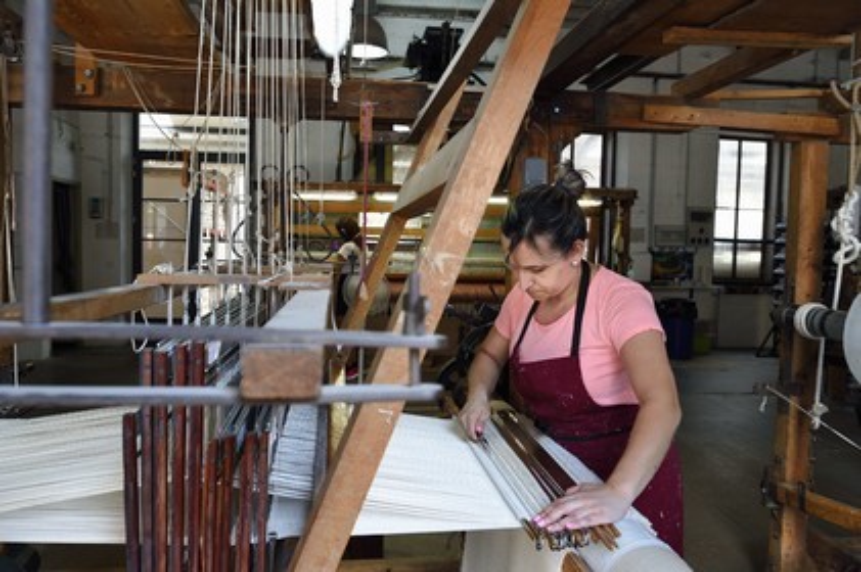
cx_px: 430
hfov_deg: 60.3
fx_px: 741
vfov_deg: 42.3
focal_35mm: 31
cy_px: 286
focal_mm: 31
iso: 800
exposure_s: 1/100
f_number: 7.1
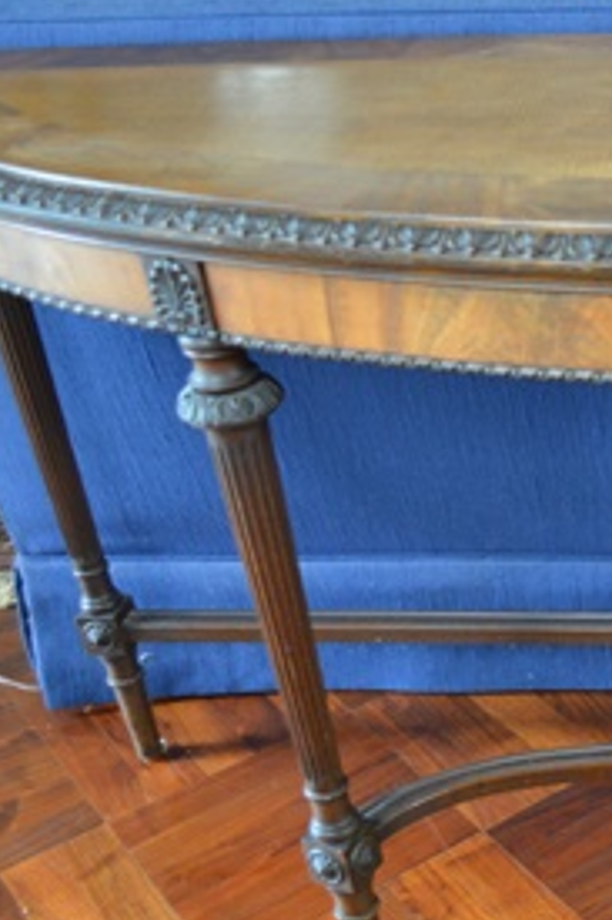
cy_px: 582
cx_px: 863
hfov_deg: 20.4
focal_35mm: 59
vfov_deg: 33.8
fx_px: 1506
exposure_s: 1/30
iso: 1250
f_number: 3.5
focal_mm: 18
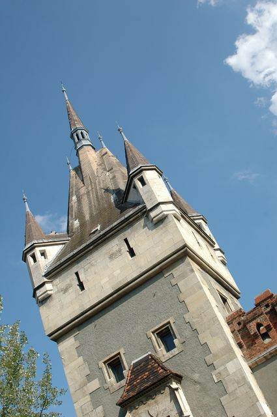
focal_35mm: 57
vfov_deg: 35.1
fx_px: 660
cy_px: 208
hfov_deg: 23.7
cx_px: 138
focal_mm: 38
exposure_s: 1/400
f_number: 10
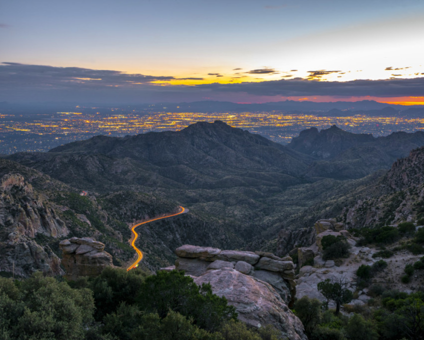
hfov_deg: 52.8
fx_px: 427
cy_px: 171
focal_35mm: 34
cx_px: 232
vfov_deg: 43.4
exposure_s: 30
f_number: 16
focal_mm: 30
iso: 320
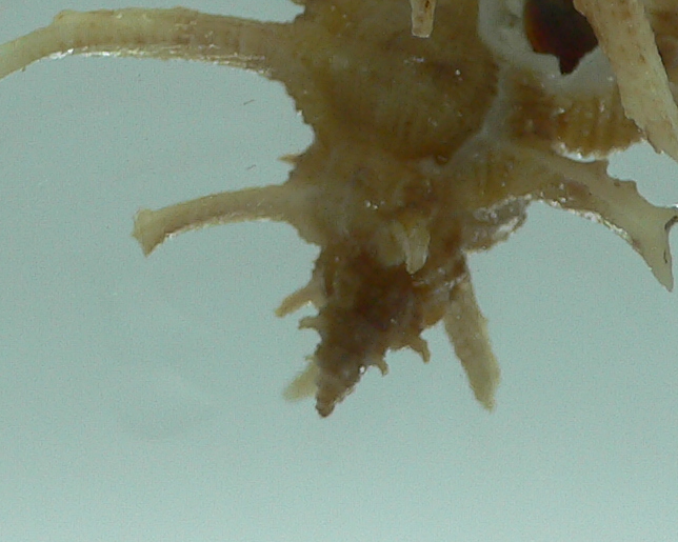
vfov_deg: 13.7
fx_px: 2147
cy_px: -219
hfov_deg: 17.9
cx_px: 421
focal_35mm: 107
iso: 80
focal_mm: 4.6
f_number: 2.8
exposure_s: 1/60
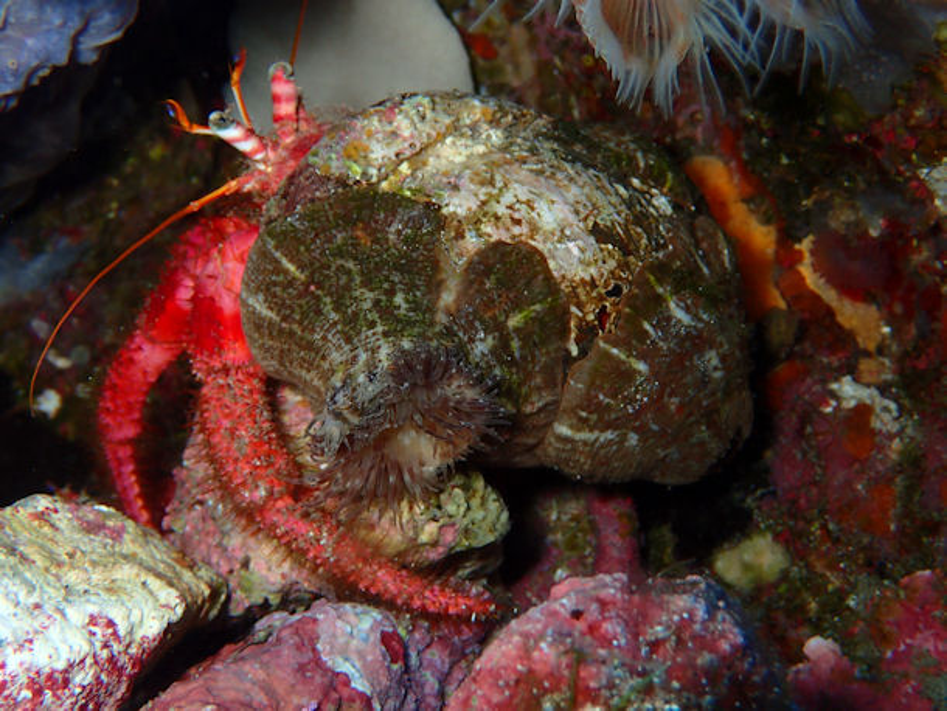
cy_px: 356
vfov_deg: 31.5
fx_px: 1259
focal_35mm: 46
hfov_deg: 41.2
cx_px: 474
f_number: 4.5
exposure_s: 1/100
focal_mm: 8.41
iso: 200
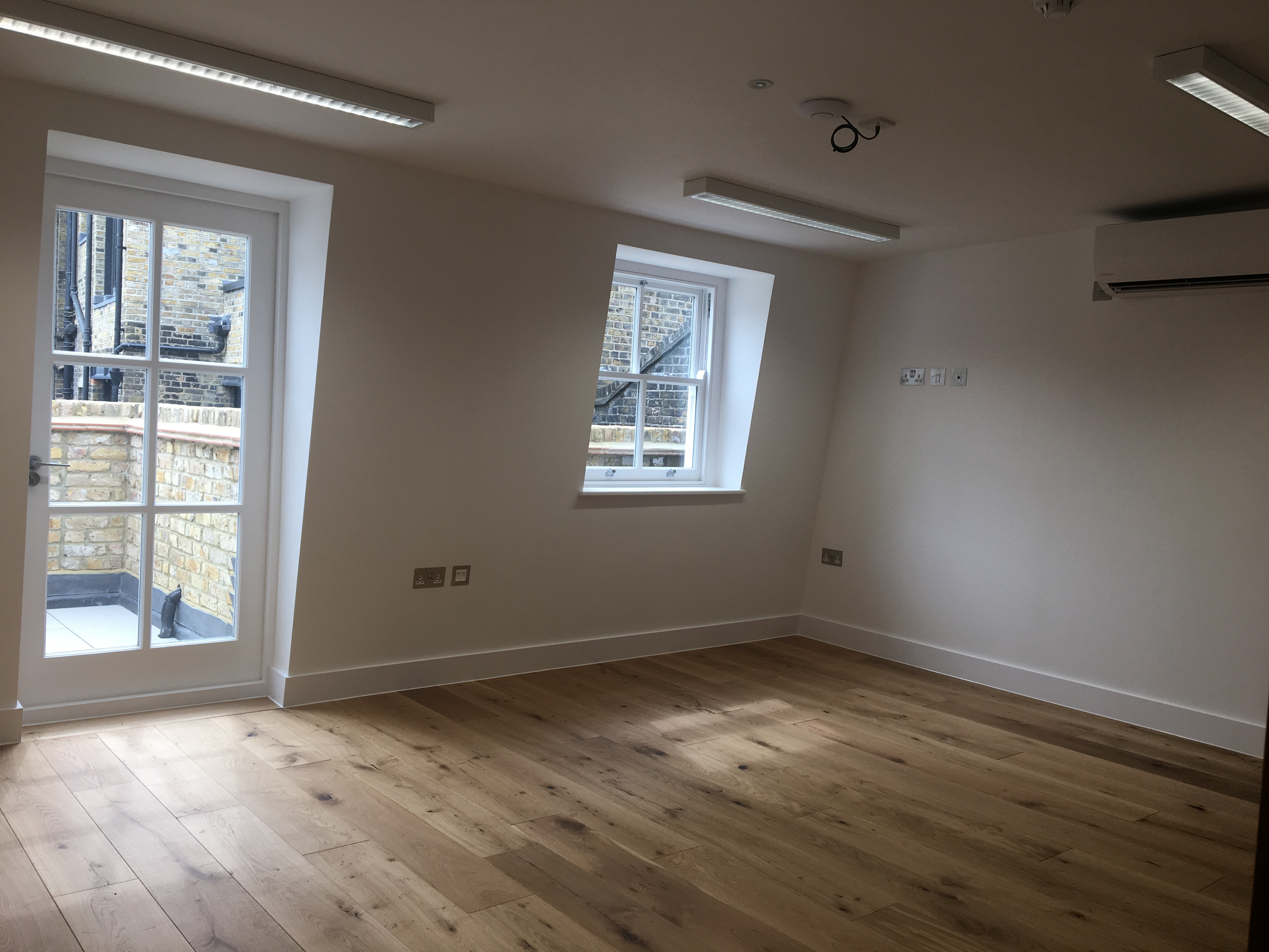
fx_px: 1063
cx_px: 634
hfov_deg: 61.7
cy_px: 476
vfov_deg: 48.2
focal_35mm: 29
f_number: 2.2
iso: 25
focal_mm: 4.15
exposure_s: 1/120
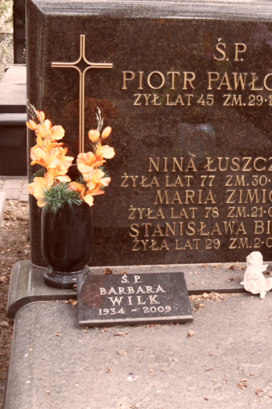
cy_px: 206
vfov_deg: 28.8
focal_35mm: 70
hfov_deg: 19.1
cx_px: 250
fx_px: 794
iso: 100
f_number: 3.8
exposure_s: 1/60
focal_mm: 8.2
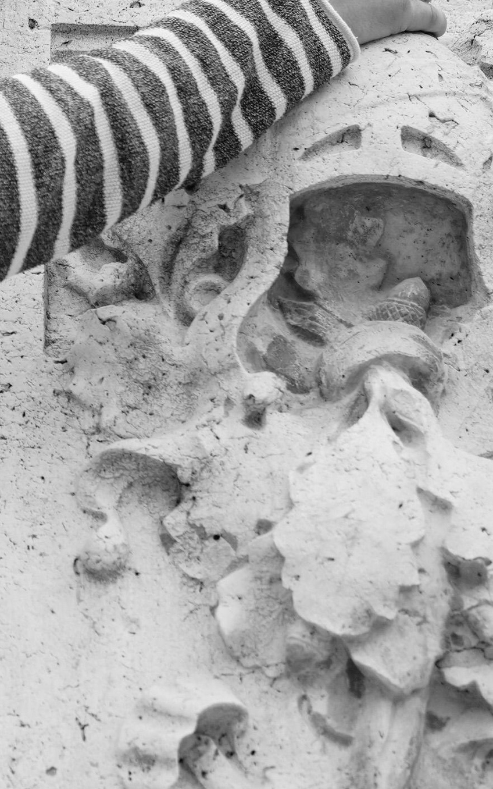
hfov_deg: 12.4
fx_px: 2170
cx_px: -198
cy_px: 138
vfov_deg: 20.3
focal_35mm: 101
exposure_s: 1/500
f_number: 3.5
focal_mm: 35
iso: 400
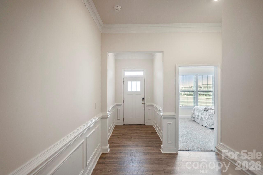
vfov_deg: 73.7
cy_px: 88
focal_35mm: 16
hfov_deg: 96.7
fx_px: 117
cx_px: 132
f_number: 4
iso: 500
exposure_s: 1/160
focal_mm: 16
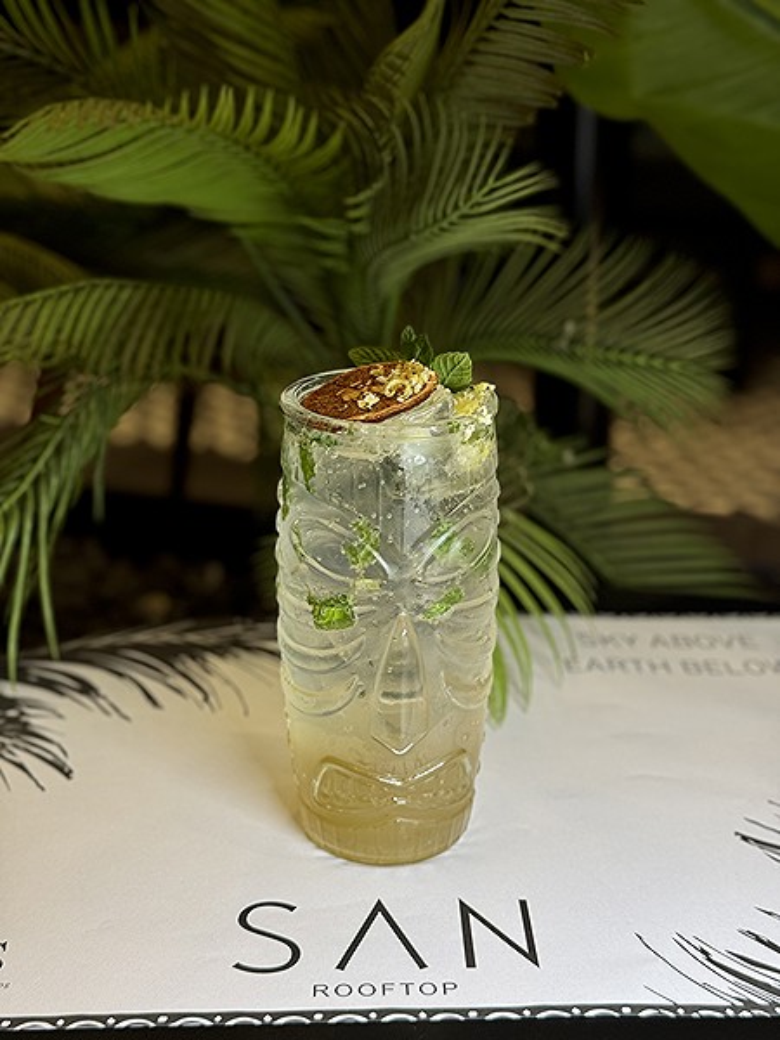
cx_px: 390
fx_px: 1442
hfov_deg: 30.3
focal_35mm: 48
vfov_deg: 39.7
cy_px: 520
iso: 64
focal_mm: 6.76
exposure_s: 1/50
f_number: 1.78
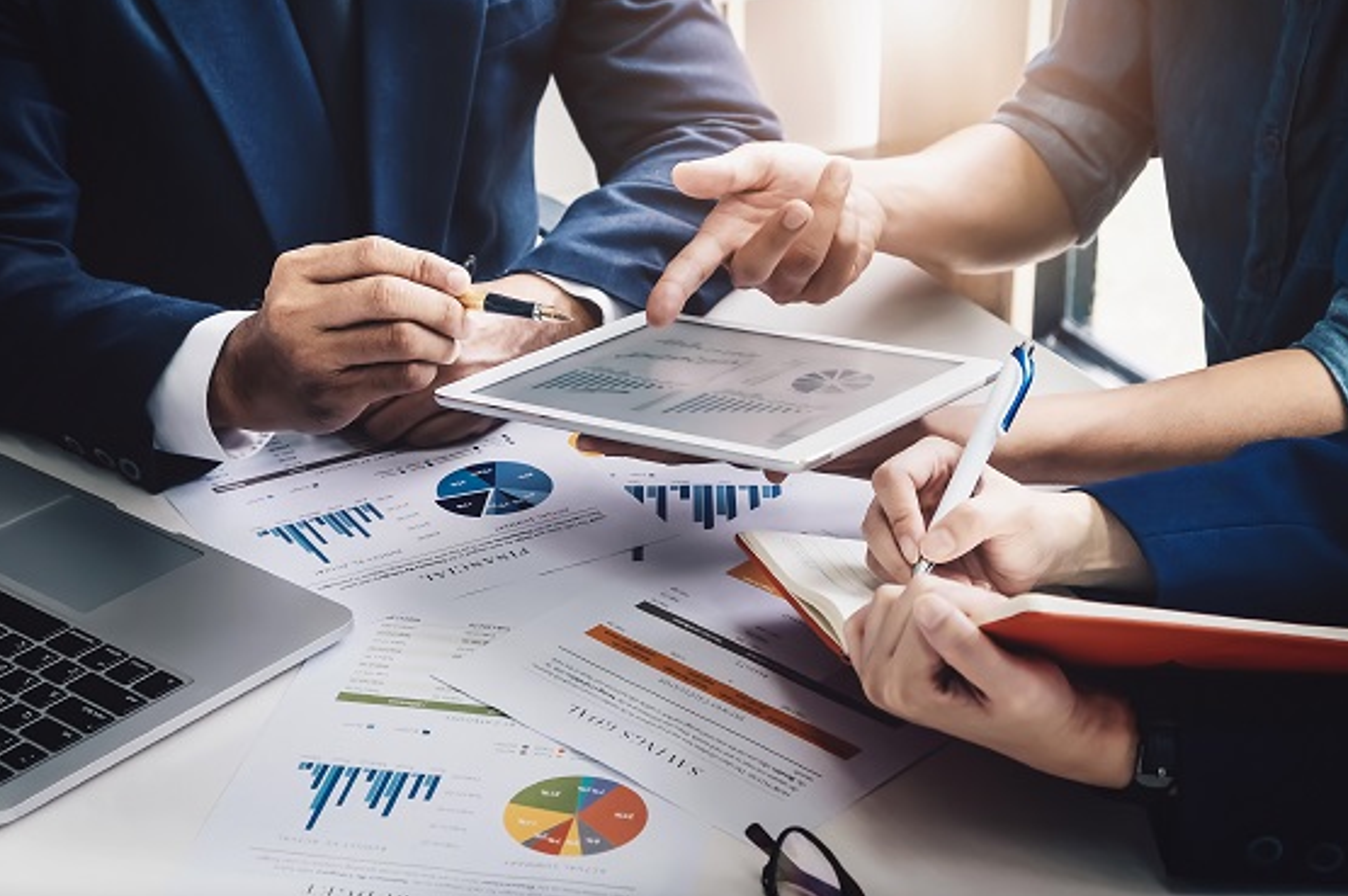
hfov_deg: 30.5
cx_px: 670
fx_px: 2469
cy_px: 431
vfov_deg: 20.6
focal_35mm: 66
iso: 1250
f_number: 6.4
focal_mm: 40.7
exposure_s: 1/125
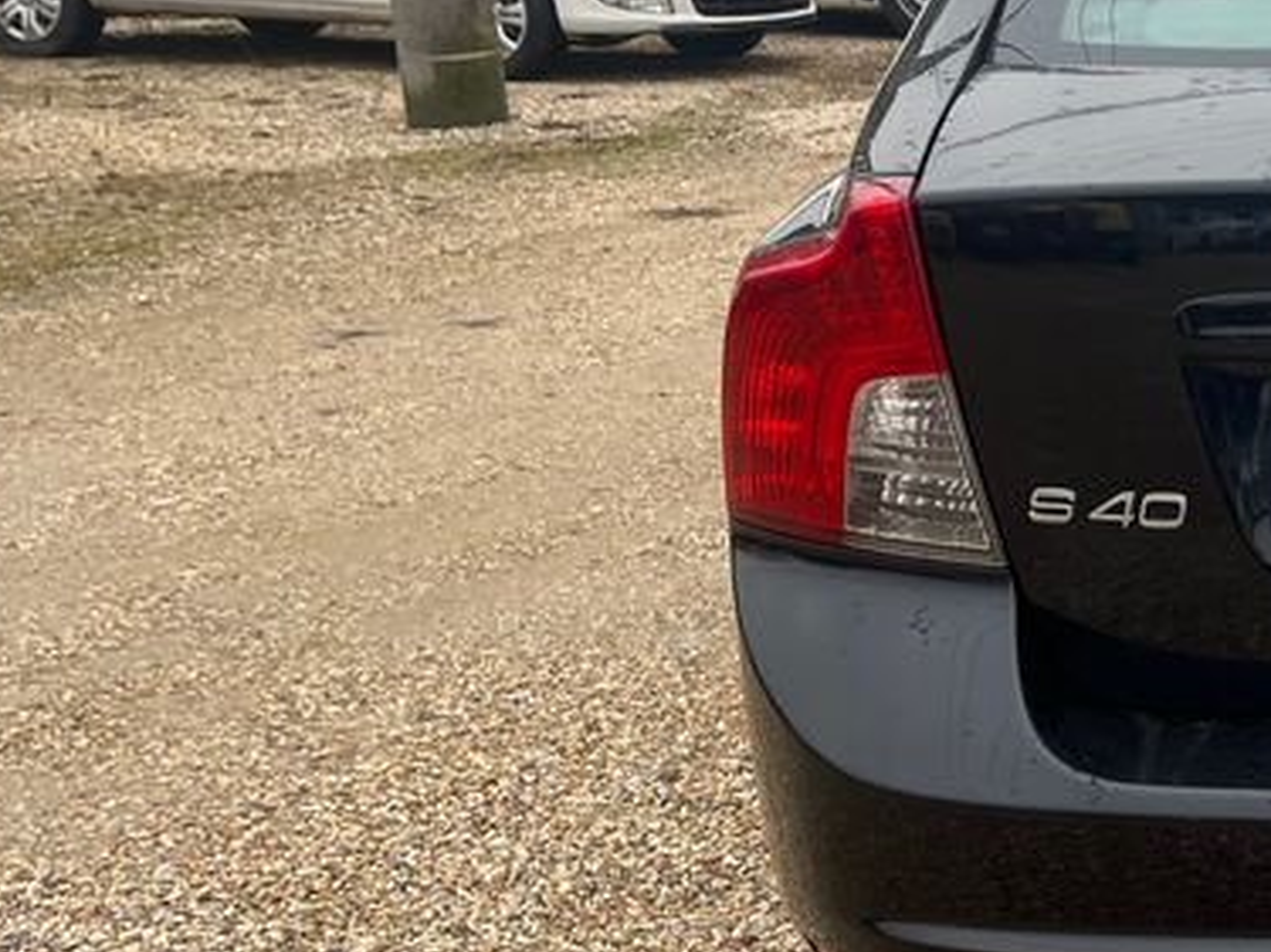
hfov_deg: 23.8
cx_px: 1688
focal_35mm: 71
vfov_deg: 20.7
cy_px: 474
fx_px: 2606
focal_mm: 5.1
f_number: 1.6
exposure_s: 1/583
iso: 50
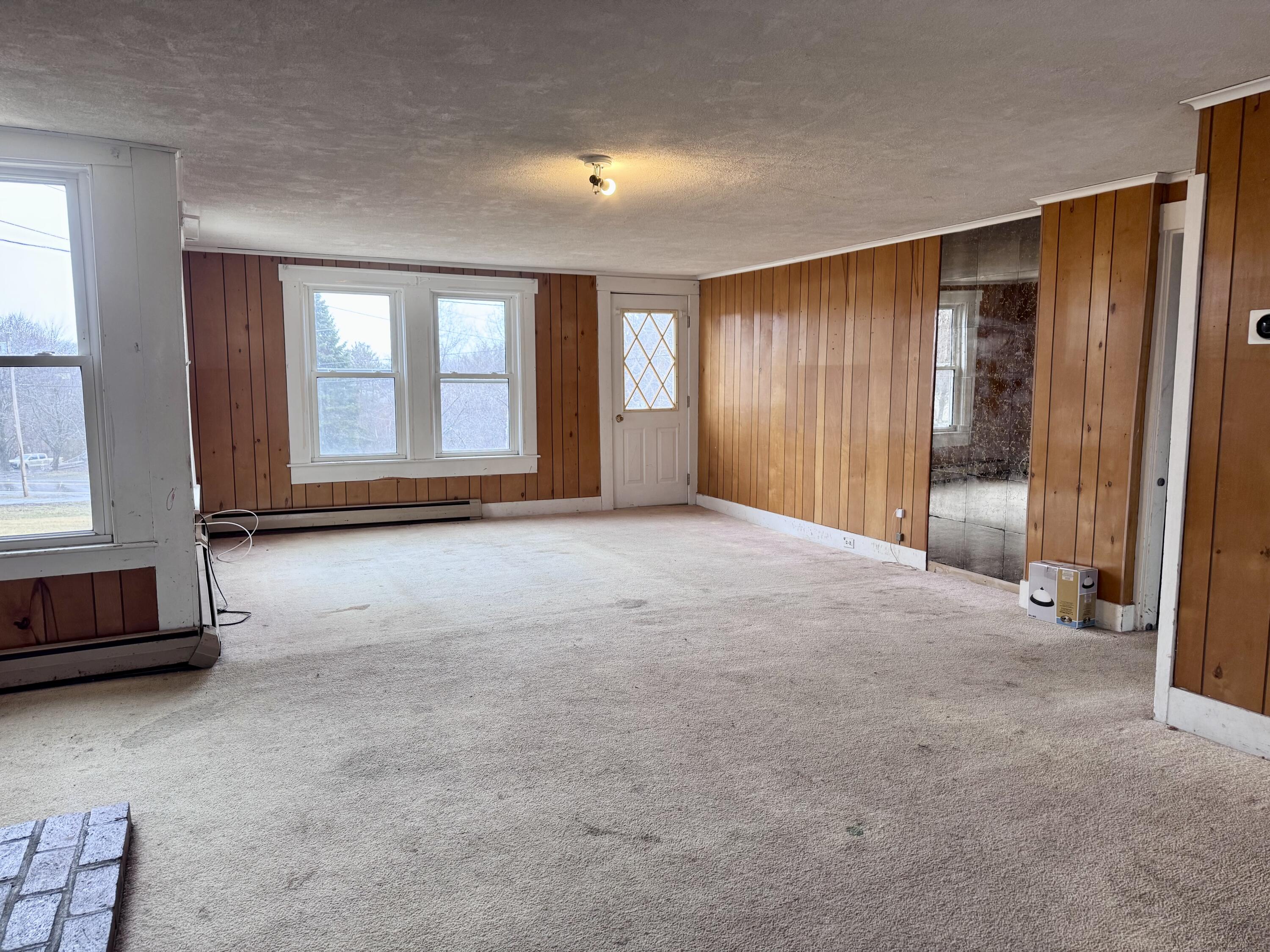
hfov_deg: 71.6
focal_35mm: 24
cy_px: 476
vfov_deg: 56.8
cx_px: 635
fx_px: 881
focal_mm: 6.76
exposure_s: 1/121
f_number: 1.78
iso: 160
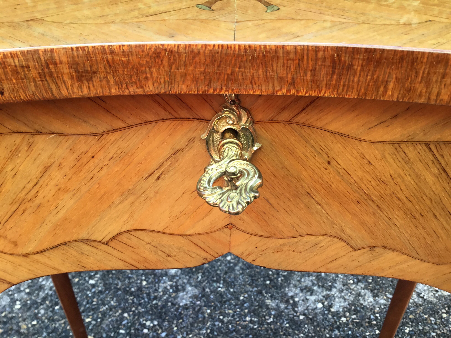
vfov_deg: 45.4
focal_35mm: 31
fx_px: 404
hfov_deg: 58.4
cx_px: 226
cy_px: 169
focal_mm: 3.3
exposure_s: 1/100
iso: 40
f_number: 2.4
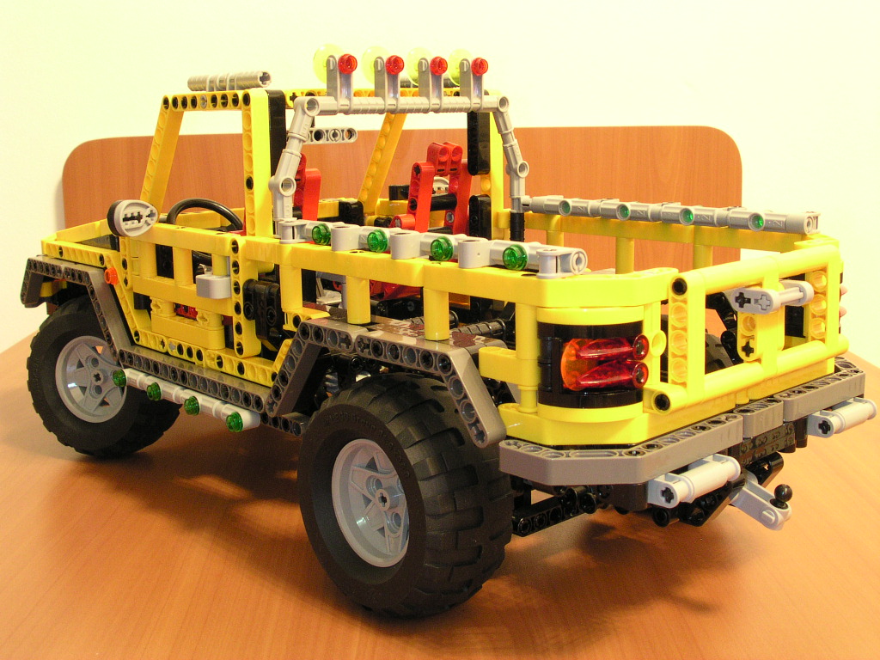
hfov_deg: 43.9
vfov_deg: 33.6
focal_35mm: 43
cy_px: 330
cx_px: 440
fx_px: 1093
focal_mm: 6.6
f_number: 4.8
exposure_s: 1.04
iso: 200
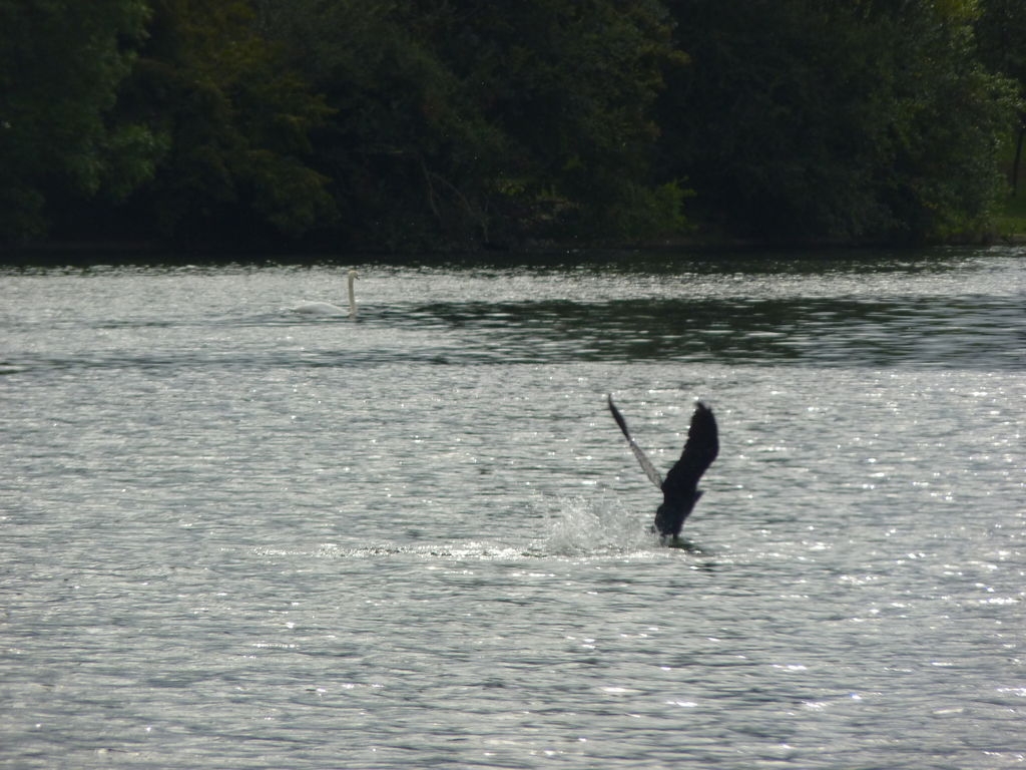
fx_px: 10937
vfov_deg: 4.0
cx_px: 513
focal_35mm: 369
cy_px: 385
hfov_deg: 5.4
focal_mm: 65.6
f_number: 5
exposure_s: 1/500
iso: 160
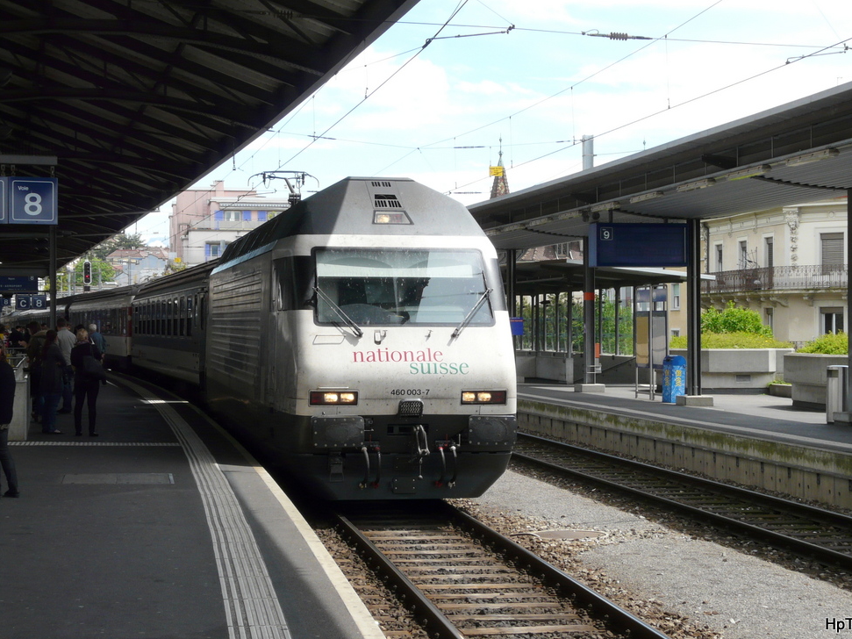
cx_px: 437
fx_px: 1698
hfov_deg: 28.2
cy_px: 321
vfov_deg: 21.3
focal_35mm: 69
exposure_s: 1/200
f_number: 5.6
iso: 100
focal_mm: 11.1
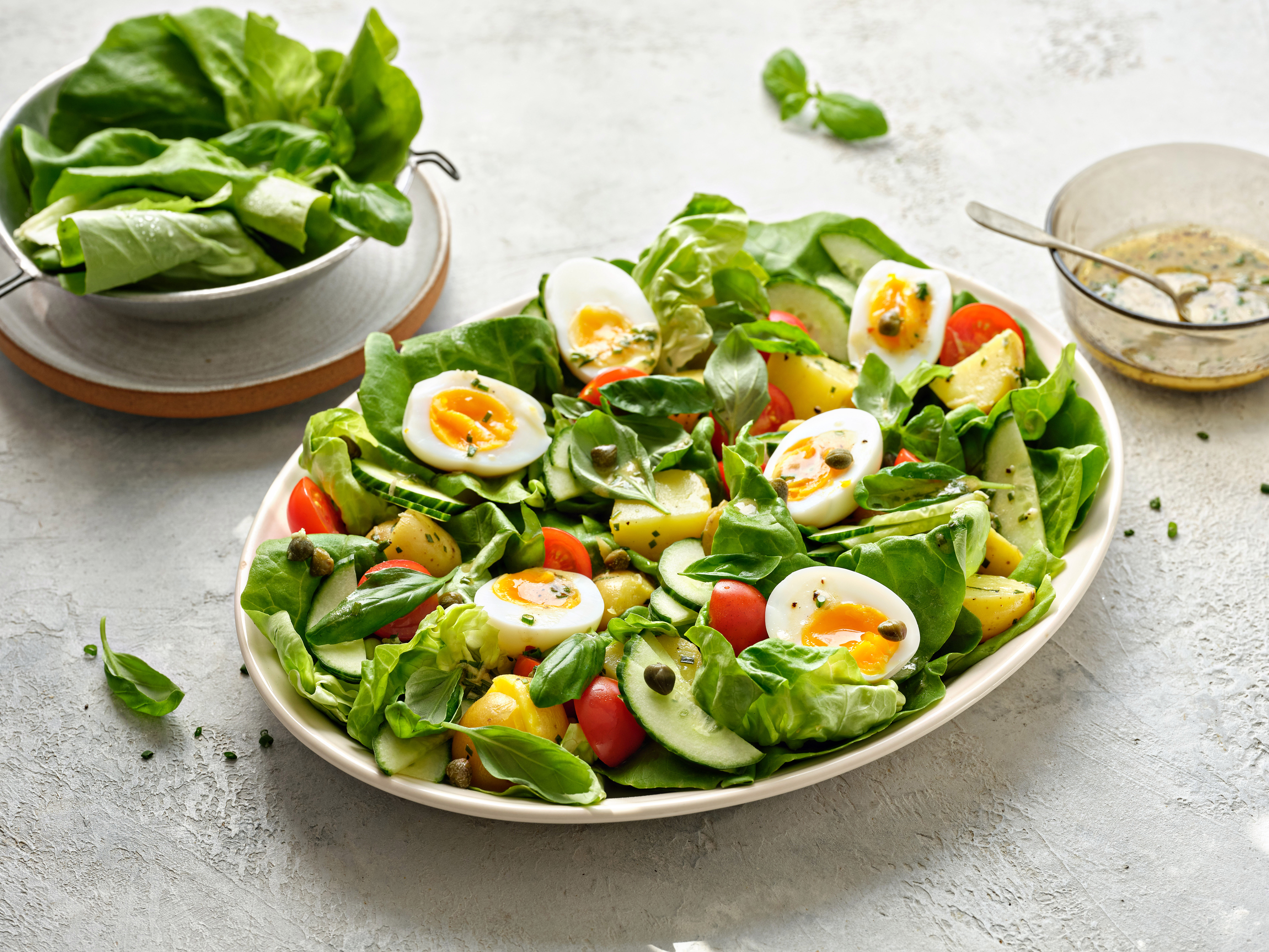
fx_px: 3483
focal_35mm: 95
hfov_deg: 20.7
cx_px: 634
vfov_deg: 15.6
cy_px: 476
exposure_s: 1/125
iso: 400
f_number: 9
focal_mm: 120
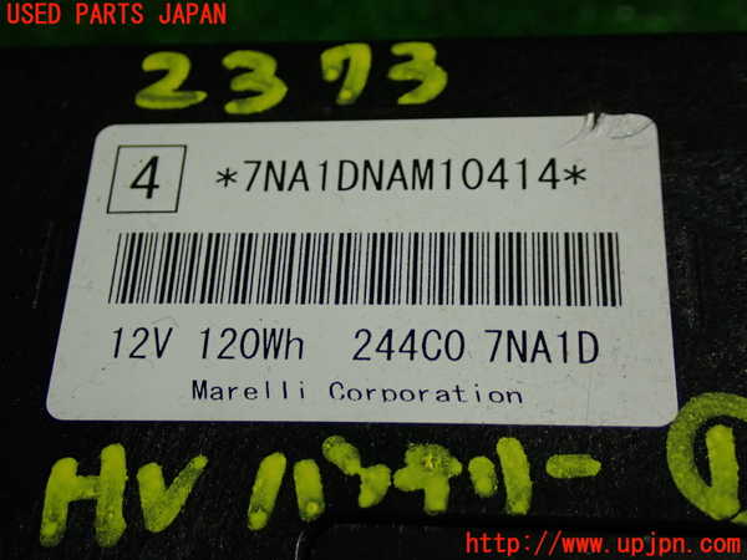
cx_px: 374
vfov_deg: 27.0
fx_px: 1165
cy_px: 280
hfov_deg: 35.5
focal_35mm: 54
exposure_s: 1/50
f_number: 3.3
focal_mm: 9.65
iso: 320
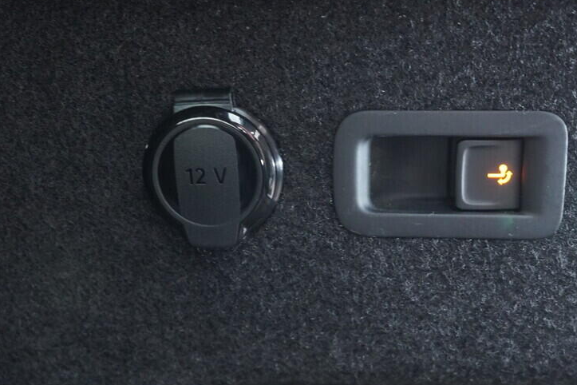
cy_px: 235
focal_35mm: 51
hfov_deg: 38.7
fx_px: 817
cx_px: 342
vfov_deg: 26.4
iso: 2500
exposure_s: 1/40
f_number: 2.8
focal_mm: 24
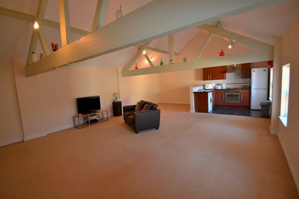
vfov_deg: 77.4
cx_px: 150
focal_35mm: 15
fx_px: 125
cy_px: 100
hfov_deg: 100.4
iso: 720
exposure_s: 1/60
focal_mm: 10
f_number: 3.5
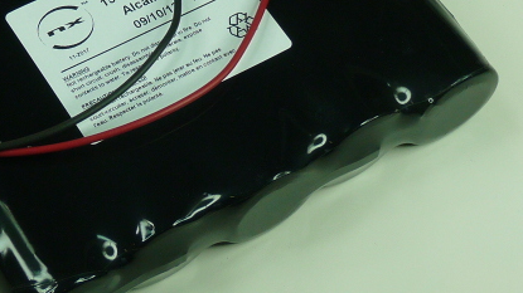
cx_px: 140
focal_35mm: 116
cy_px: 82
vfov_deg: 10.4
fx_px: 1608
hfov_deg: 18.4
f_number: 3
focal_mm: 7.1
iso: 100
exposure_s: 1/60
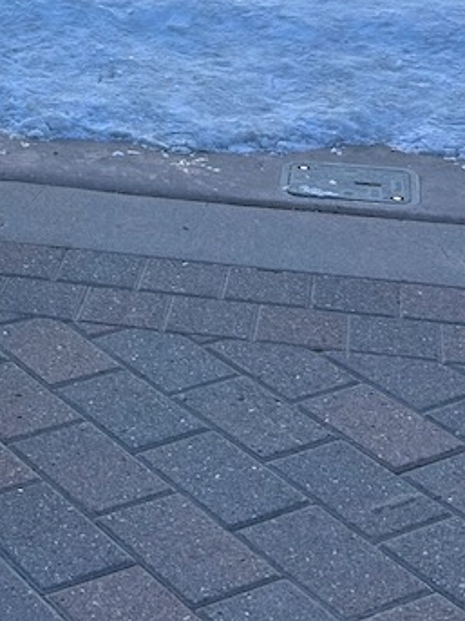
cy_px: -317
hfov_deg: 14.6
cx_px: -147
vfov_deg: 18.0
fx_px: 1738
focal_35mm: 97
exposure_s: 1/775
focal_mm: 5.7
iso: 50
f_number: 1.5
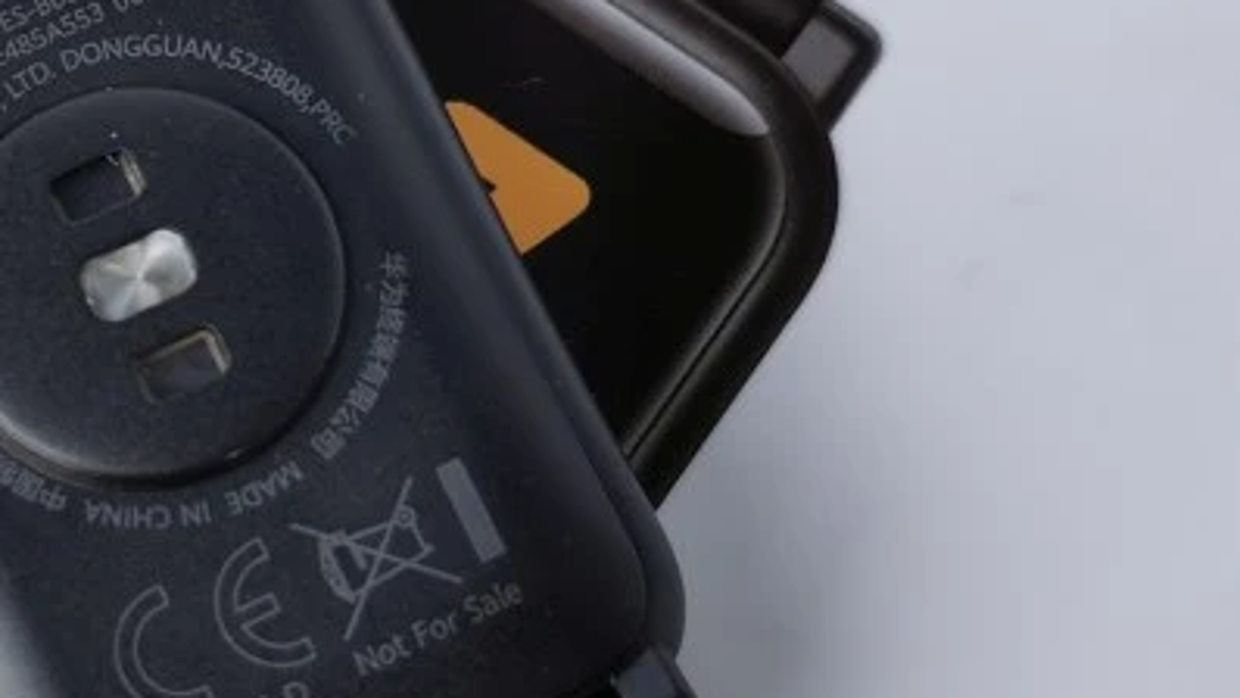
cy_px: 330
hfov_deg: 22.7
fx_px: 3025
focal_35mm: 92
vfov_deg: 13.2
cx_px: 150
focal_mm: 5.56
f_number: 1.6
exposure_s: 1/226
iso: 50
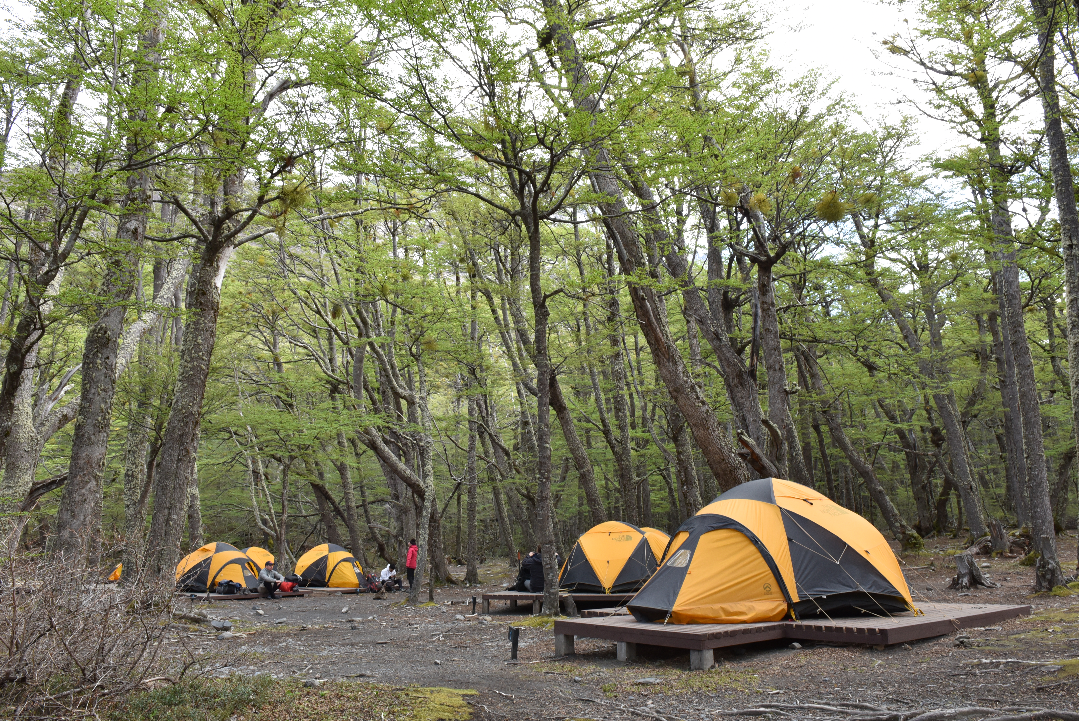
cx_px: 540
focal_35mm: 24
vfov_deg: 53.2
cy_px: 360
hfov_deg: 73.7
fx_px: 720
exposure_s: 1/50
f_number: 14
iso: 1000
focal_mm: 24
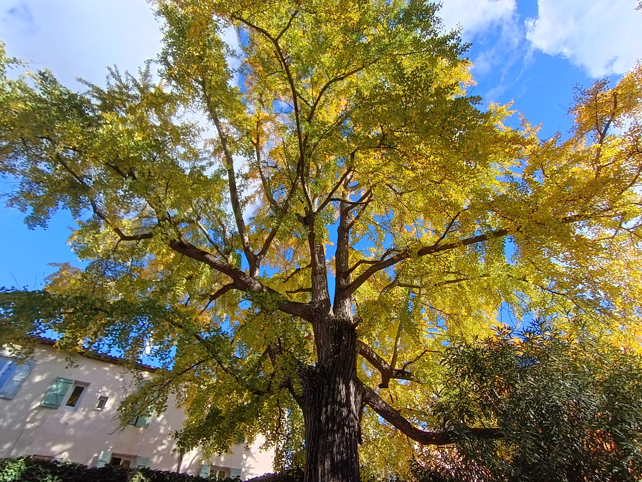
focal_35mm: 17
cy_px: 241
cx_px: 321
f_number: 2.2
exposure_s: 1/379
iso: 100
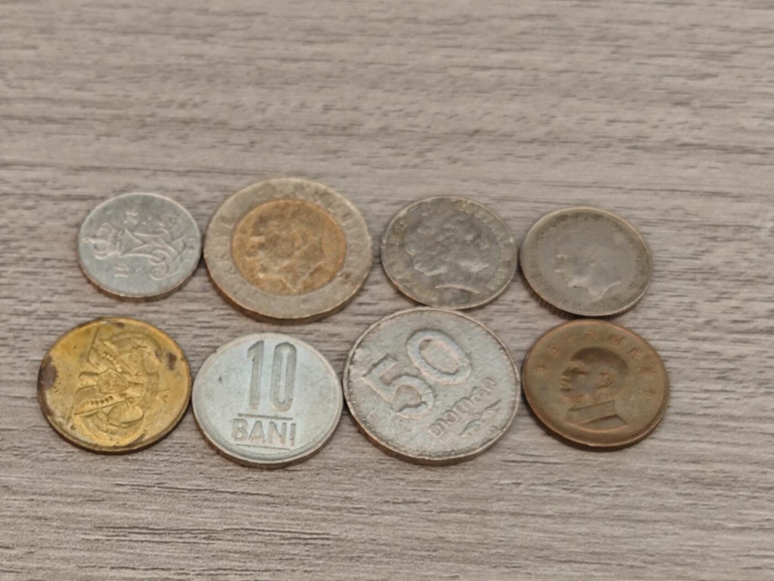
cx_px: 387
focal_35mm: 75
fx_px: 1677
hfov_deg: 26.0
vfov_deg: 19.6
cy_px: 290
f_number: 1.9
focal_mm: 8.7
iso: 640
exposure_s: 1/36.4
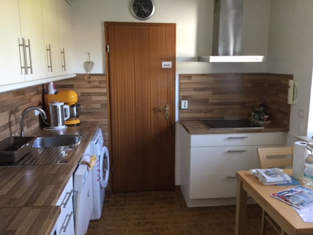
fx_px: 280
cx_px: 156
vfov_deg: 45.4
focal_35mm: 31
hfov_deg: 58.4
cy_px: 118
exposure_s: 1/33
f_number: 2.4
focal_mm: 3.3
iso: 200
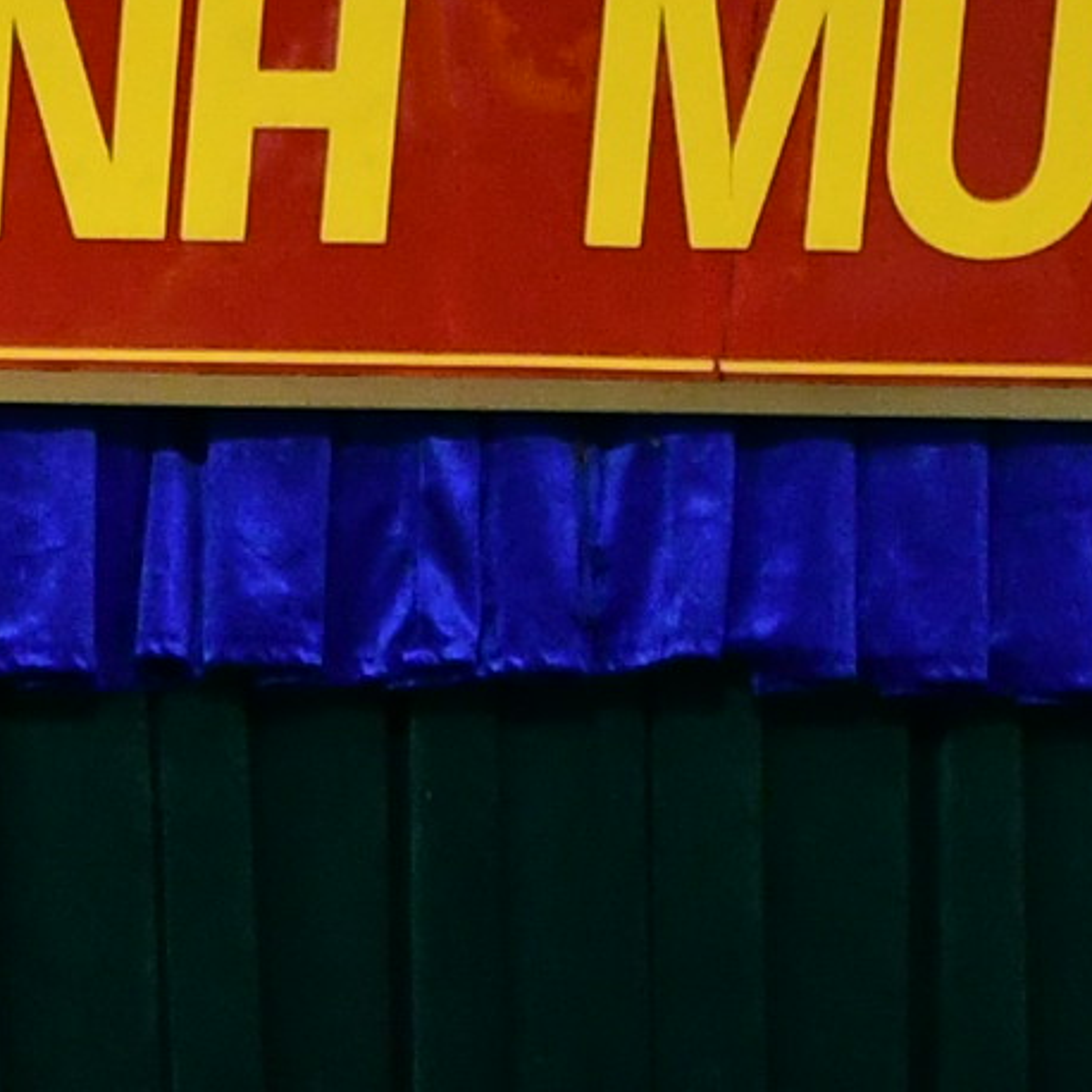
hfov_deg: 5.3
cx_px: -2027
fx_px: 11202
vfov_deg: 5.3
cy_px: 2999
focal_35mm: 314
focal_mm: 27
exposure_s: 1/200
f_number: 2.8
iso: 1600
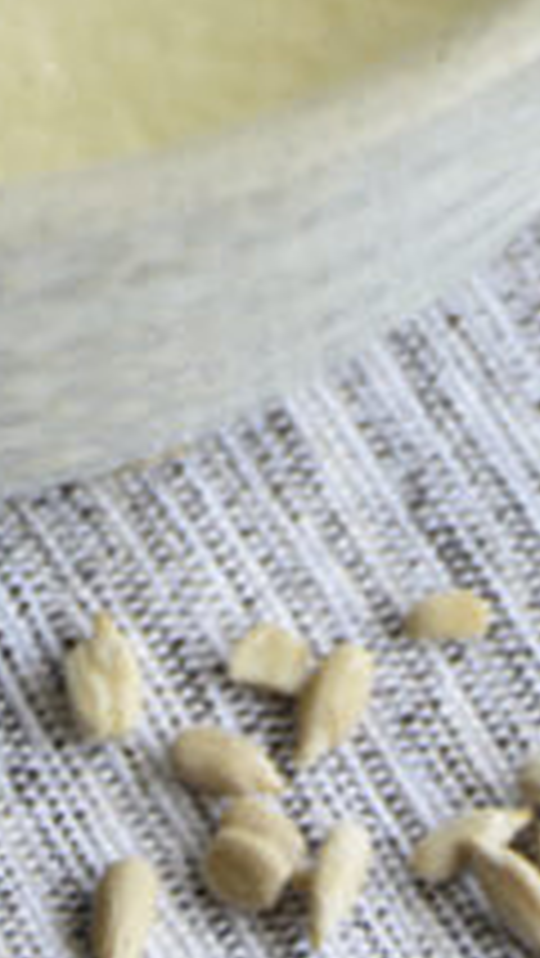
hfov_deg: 1.9
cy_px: -801
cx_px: 173
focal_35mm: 629
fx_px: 15992
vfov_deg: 3.4
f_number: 5.6
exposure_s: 1/80
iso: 400
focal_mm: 125
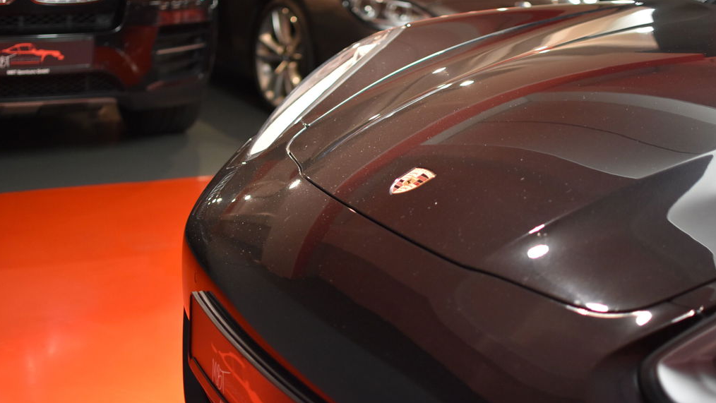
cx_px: 358
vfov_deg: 21.6
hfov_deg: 37.5
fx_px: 1055
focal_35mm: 56
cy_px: 173
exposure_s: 1/60
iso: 1600
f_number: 1.8
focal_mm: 35
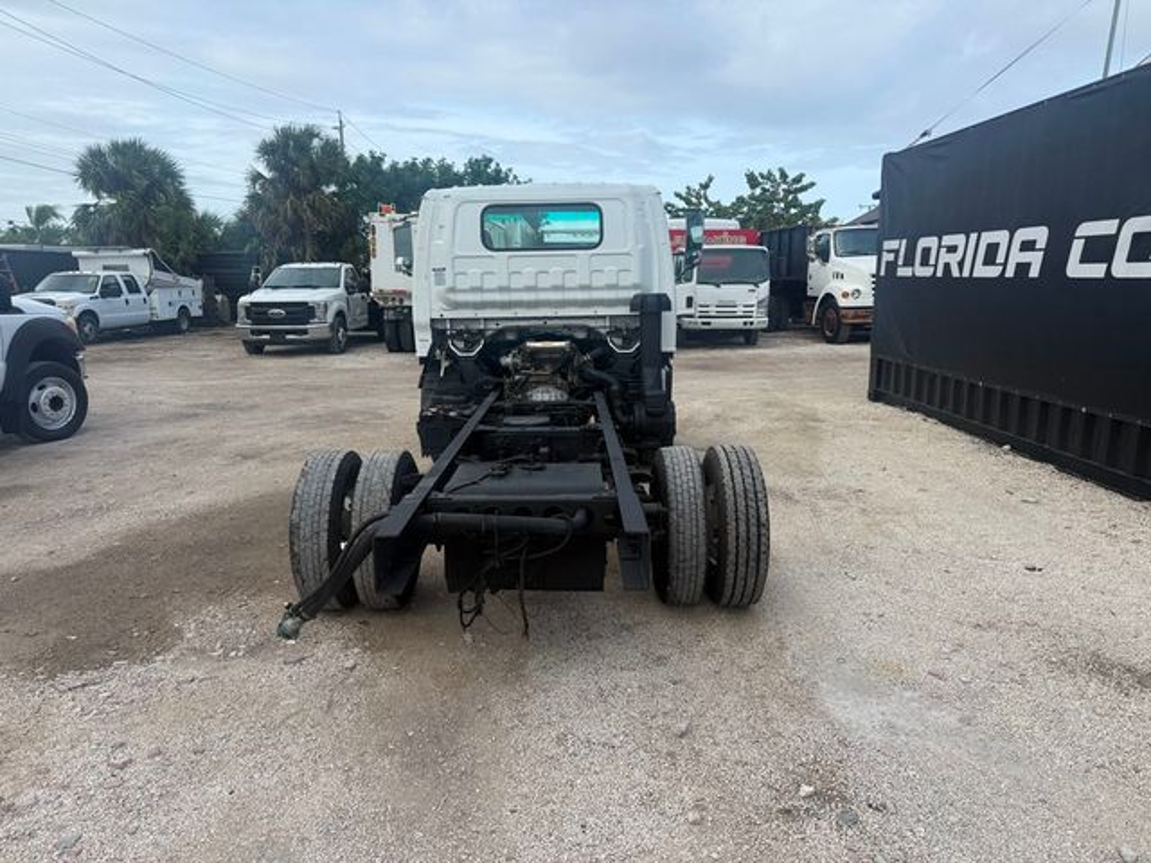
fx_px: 798
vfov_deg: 56.8
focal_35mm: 24
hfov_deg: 71.6
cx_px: 576
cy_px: 432
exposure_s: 1/2370
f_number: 1.78
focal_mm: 6.76
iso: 80
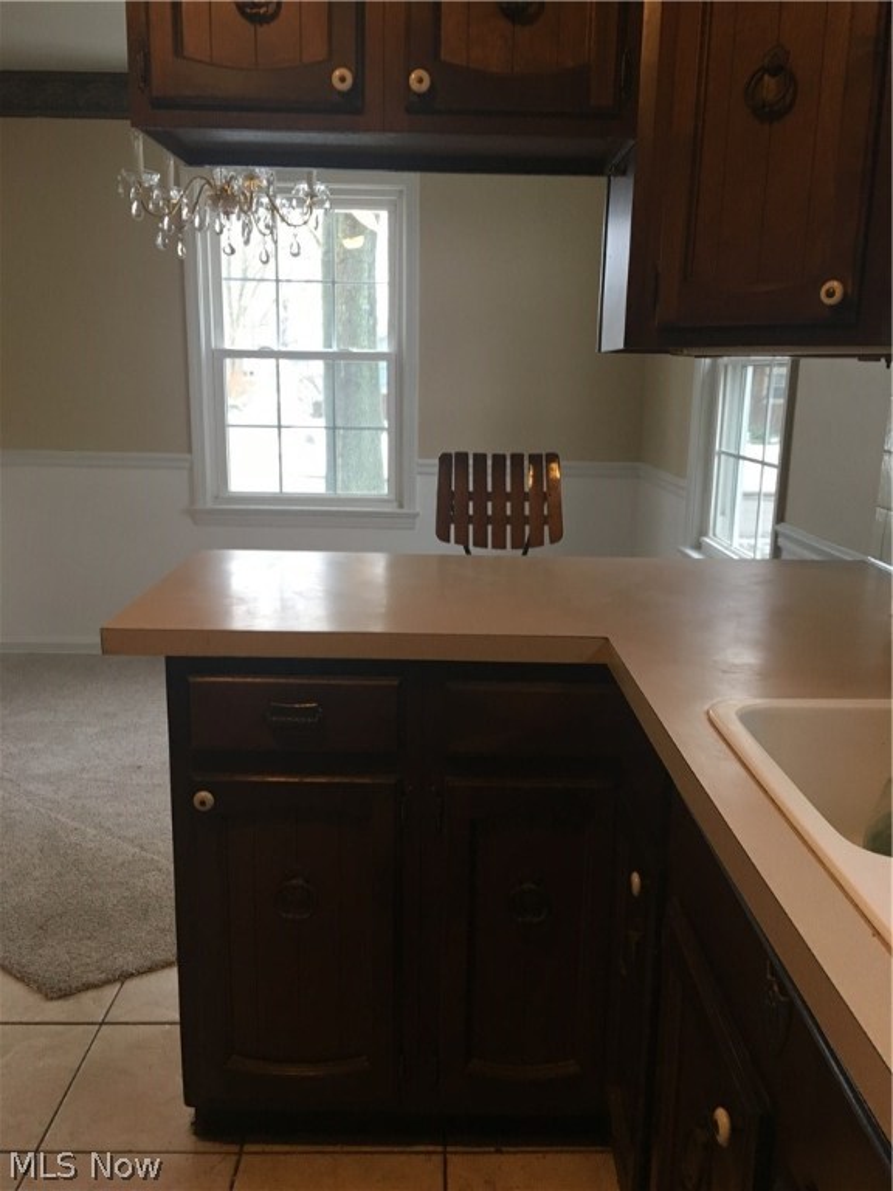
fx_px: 997
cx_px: 446
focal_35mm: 29
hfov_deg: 48.2
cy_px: 596
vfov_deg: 61.7
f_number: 2.2
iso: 100
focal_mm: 4.15
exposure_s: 1/30
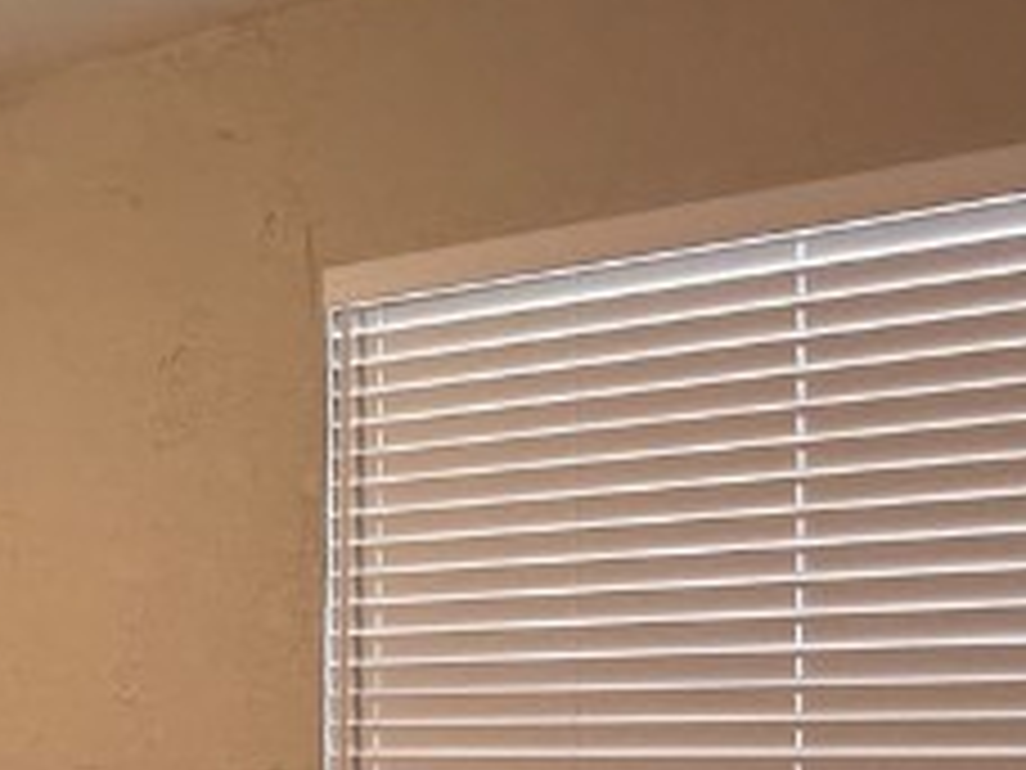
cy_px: 752
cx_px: -648
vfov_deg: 22.5
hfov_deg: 22.7
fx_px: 1867
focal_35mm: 63
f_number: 2.2
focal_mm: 2.22
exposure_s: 1/60
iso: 200
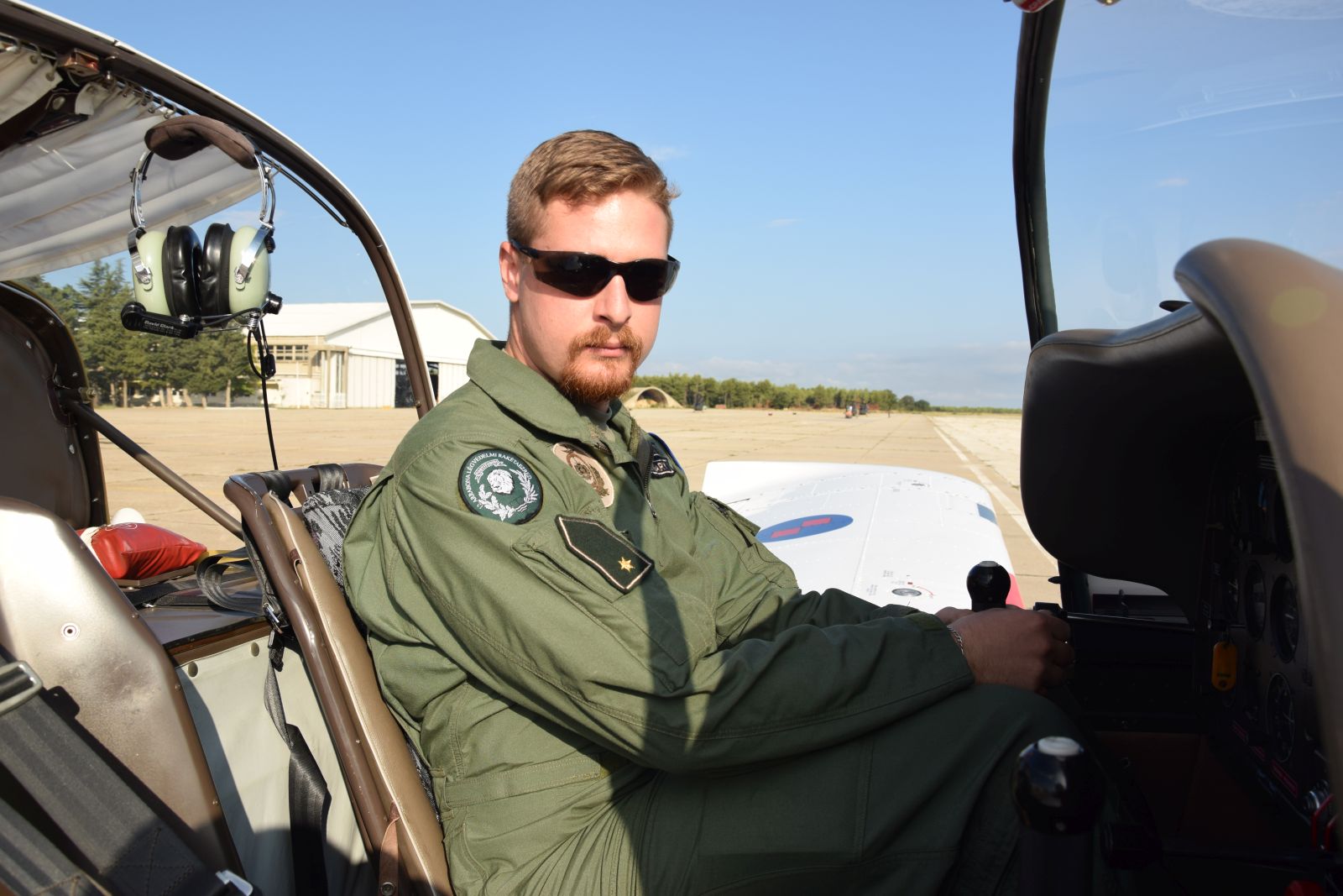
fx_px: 1007
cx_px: 672
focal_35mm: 27
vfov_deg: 47.9
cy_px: 448
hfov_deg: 67.4
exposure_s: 1/250
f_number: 8
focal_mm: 18
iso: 100
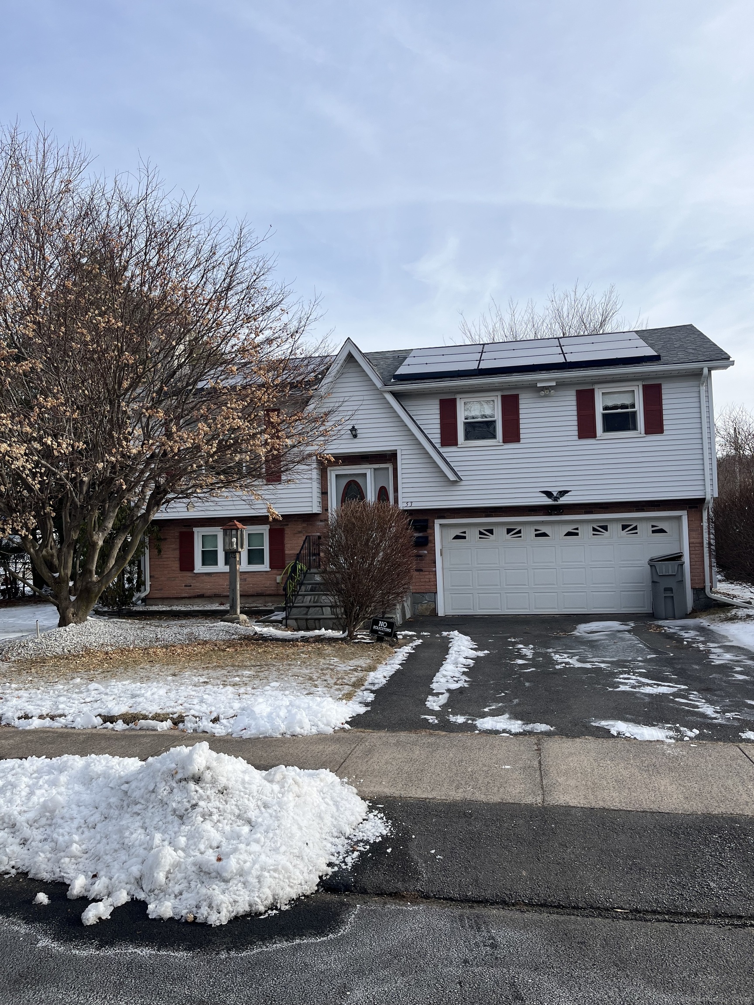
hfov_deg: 53.1
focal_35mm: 26
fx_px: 755
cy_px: 502
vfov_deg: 67.3
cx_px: 377
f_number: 1.6
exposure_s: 1/2755
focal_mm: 5.1
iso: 50
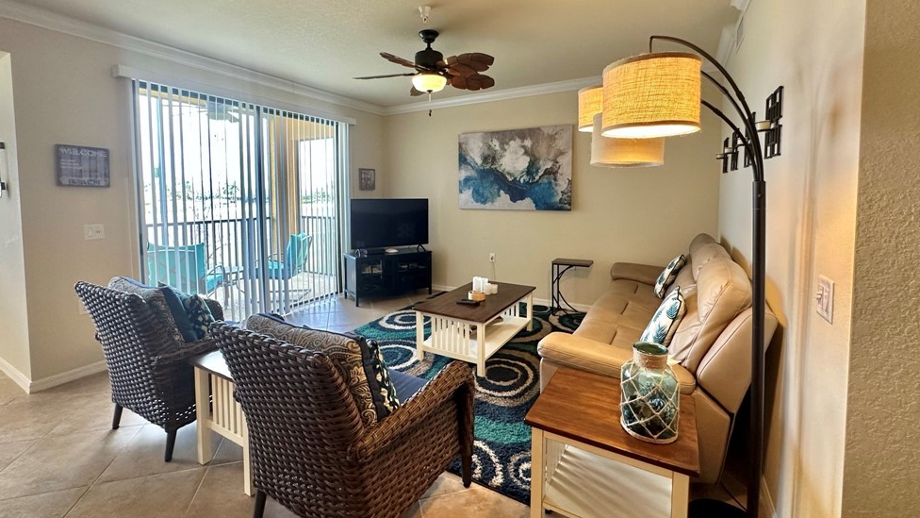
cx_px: 448
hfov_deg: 99.3
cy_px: 215
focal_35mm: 16
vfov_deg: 66.6
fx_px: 390
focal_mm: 2.22
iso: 200
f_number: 2.2
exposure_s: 1/120
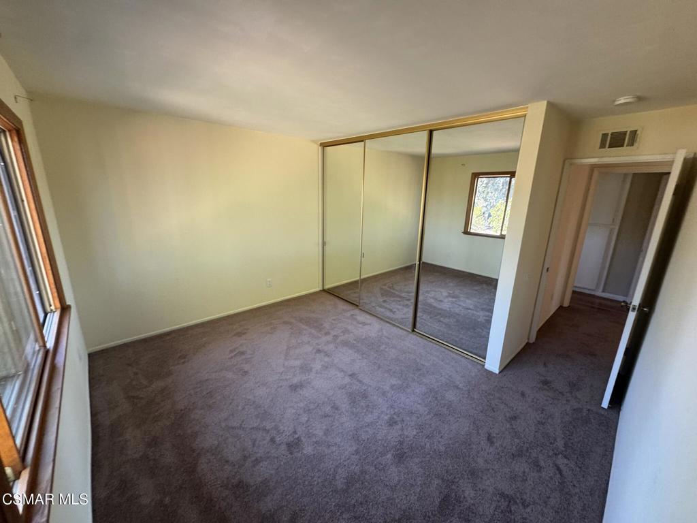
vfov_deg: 85.7
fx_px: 282
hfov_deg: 102.1
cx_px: 348
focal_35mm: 14
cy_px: 262
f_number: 2.2
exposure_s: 1/60
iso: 200
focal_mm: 2.22
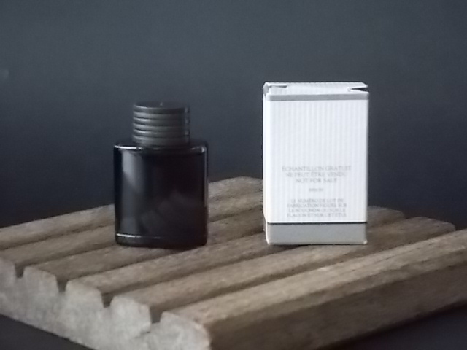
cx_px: 234
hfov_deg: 17.4
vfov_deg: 13.1
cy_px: 175
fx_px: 1524
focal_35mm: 113
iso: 800
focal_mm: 20.1
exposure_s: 1/60
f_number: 6
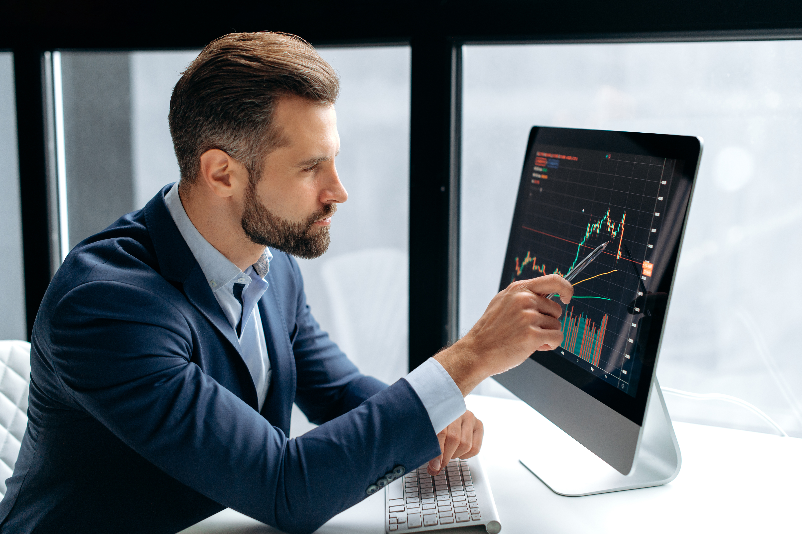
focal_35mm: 50
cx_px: 401
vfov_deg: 27.0
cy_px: 267
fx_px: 1113
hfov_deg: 39.6
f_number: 2.5
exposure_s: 1/100
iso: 500
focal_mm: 50
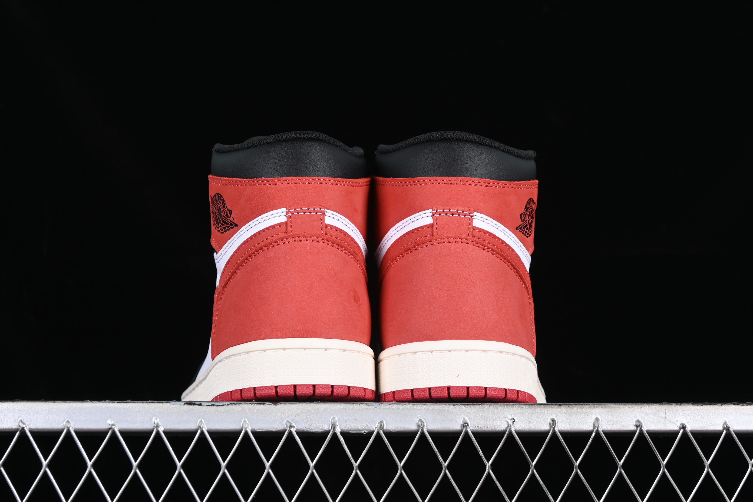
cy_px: 251
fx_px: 1569
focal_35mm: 75
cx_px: 376
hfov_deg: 27.0
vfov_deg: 18.2
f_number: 7.1
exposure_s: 1/60
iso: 160
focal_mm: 50
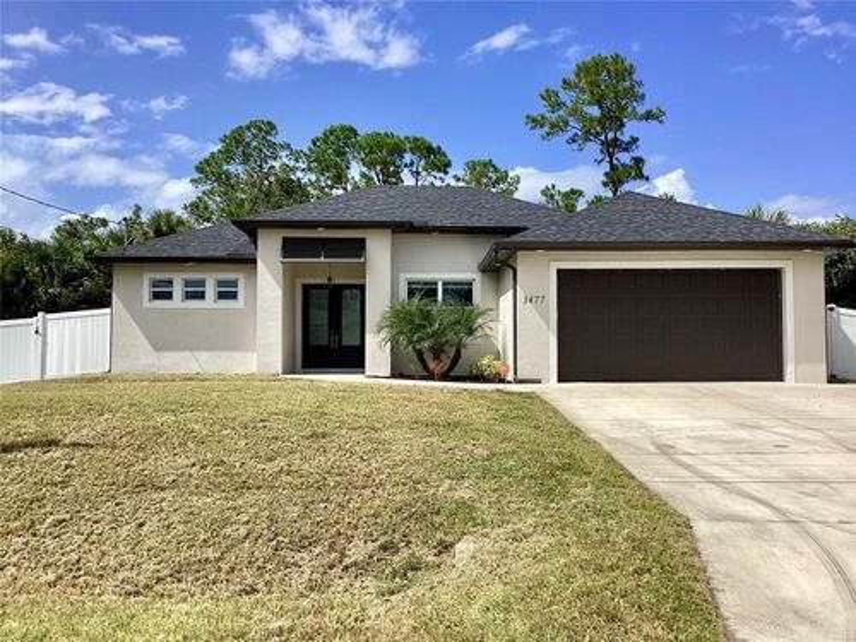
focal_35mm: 31
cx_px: 428
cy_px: 321
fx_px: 767
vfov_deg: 45.4
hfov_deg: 58.4
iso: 25
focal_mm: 3.3
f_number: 2.4
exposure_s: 1/1852
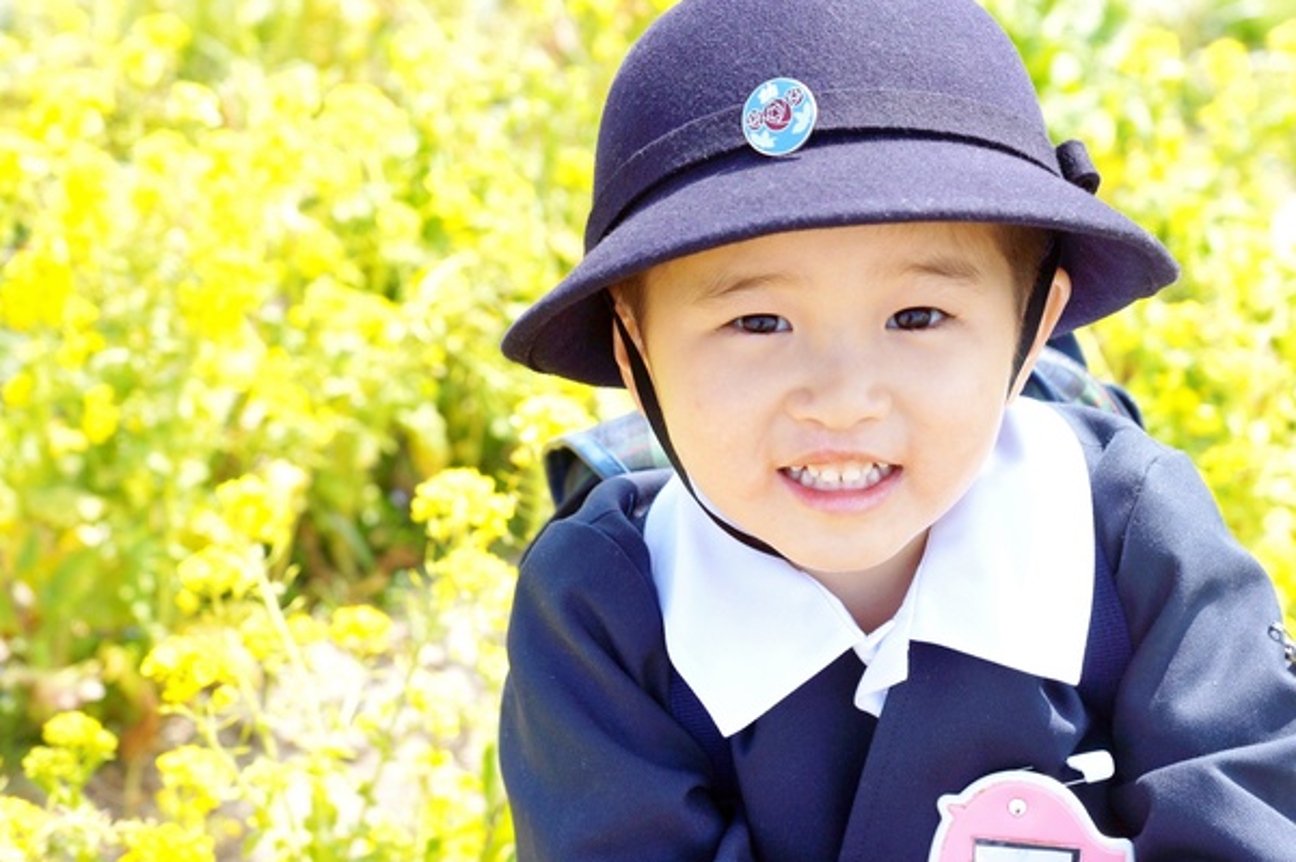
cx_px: 676
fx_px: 3237
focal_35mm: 90
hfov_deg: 22.6
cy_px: 422
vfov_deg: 15.2
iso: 100
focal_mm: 50
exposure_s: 1/500
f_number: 4.5
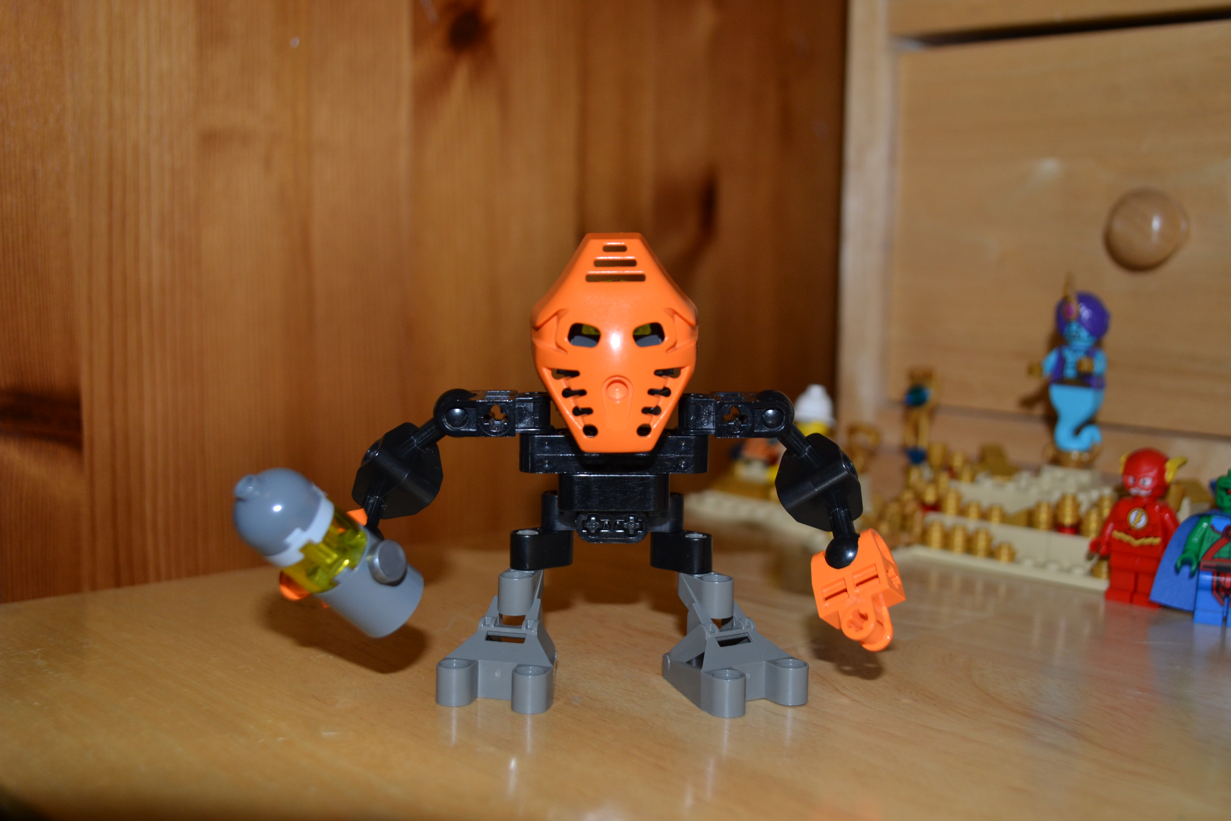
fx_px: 1436
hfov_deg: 46.4
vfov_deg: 31.9
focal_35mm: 42
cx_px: 616
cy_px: 410
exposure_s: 1/60
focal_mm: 28
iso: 450
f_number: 4.5
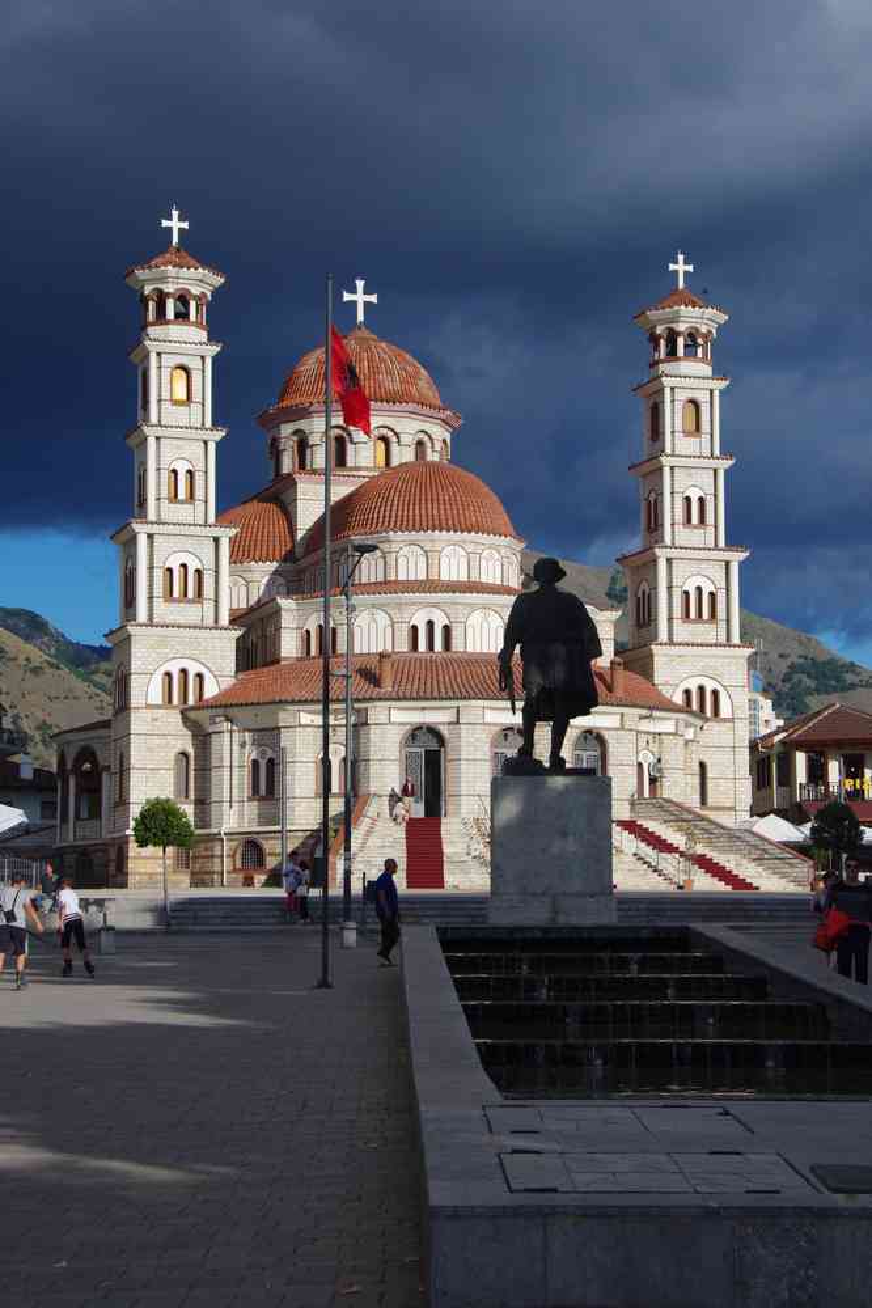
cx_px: 436
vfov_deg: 27.0
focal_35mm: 75
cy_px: 654
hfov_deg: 18.2
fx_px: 2725
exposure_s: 1/125
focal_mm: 50
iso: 200
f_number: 11
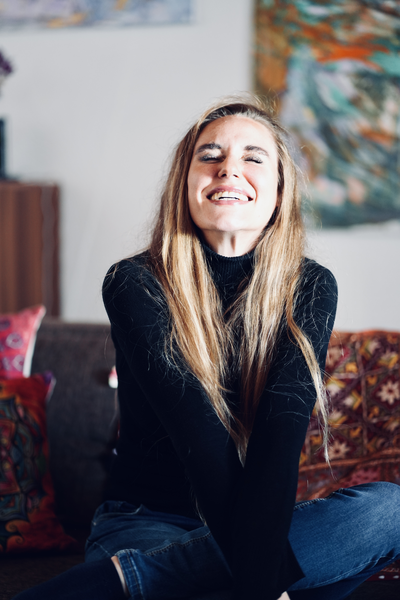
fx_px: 1417
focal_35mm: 85
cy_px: 300
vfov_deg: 23.9
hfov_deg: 16.1
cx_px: 200
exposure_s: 1/125
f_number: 1.8
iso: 1600
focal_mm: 85
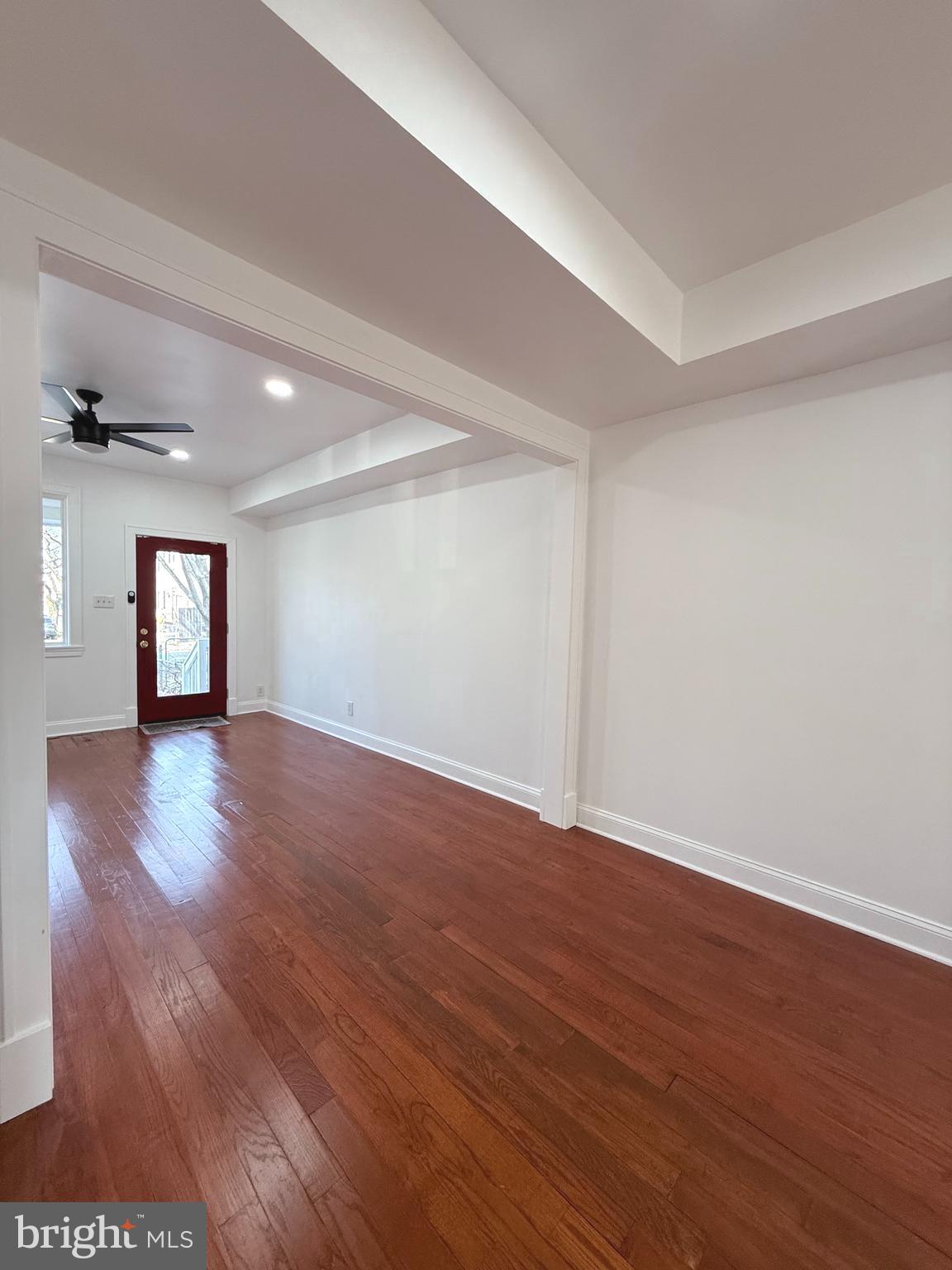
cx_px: 476
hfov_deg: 85.7
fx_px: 513
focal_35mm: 14
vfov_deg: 102.1
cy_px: 635
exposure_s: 1/120
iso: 200
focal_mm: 2.22
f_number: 2.2
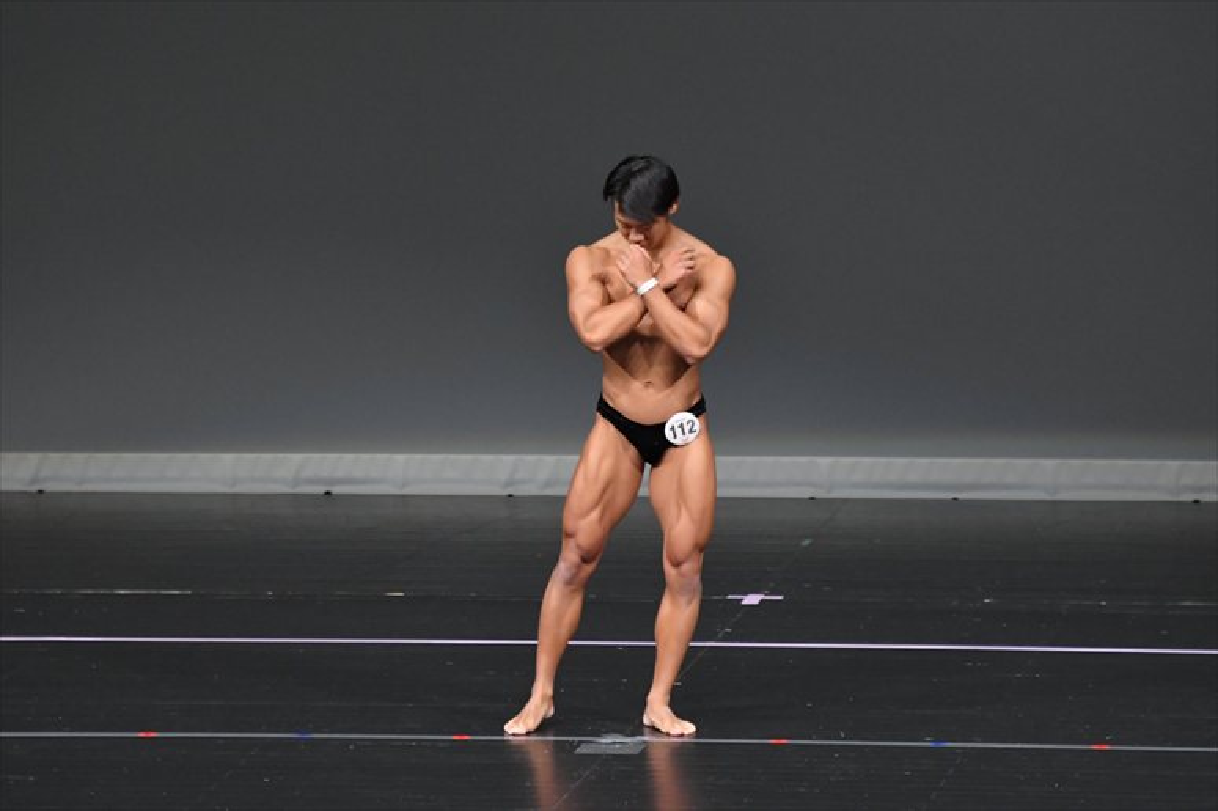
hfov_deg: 6.5
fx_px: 10652
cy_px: 406
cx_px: 609
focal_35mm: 315
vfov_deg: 4.4
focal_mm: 210
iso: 4000
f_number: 5.6
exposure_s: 1/400
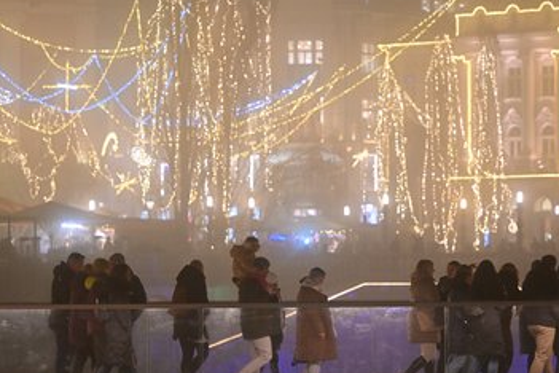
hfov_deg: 11.1
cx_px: 334
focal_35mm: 185
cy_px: 200
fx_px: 2872
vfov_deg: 7.4
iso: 3200
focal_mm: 130
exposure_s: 1/80
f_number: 2.8
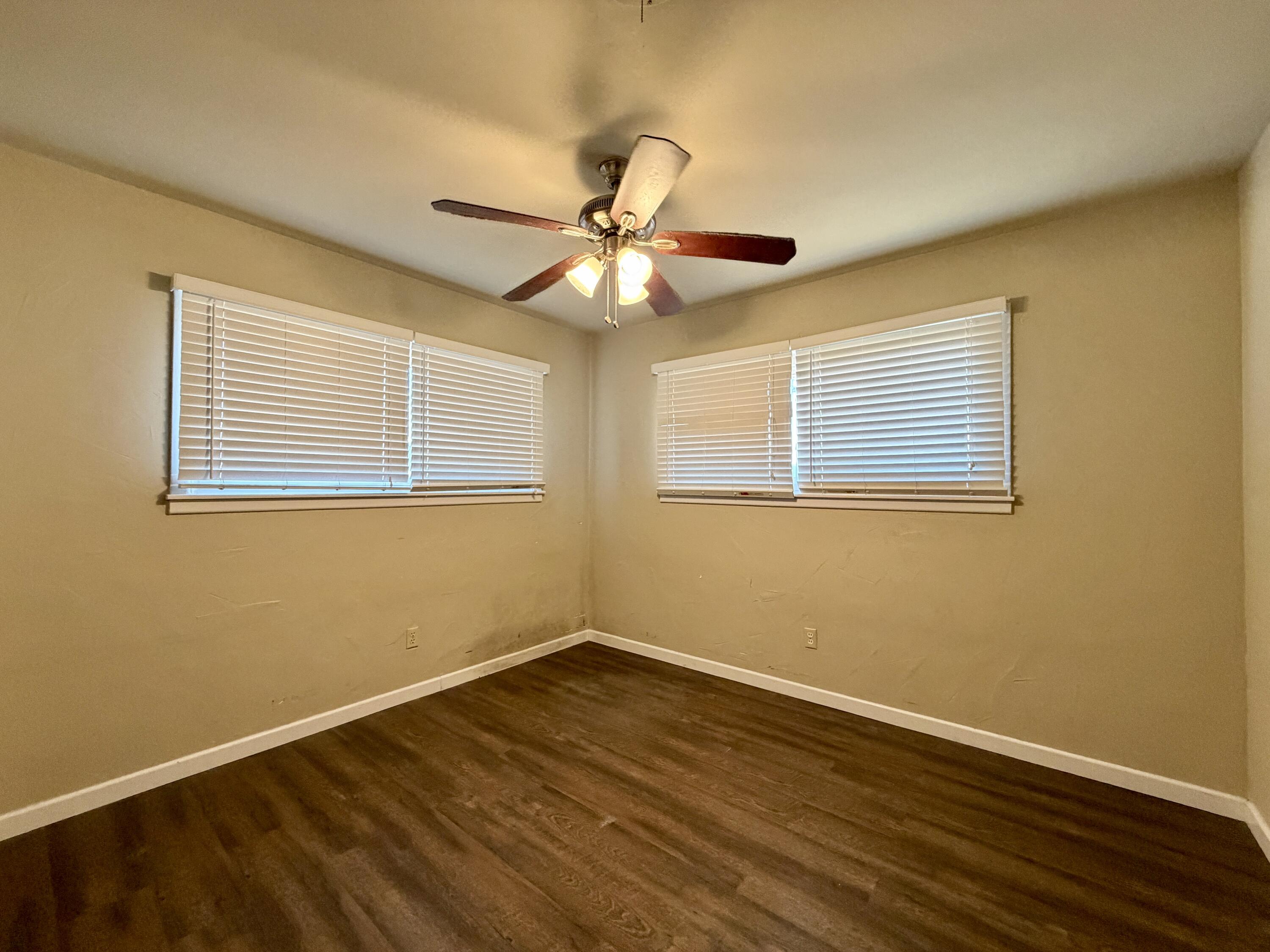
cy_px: 476
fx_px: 514
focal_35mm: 14
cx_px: 635
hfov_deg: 102.1
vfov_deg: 85.7
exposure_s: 1/60
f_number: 2.2
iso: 320
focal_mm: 2.22
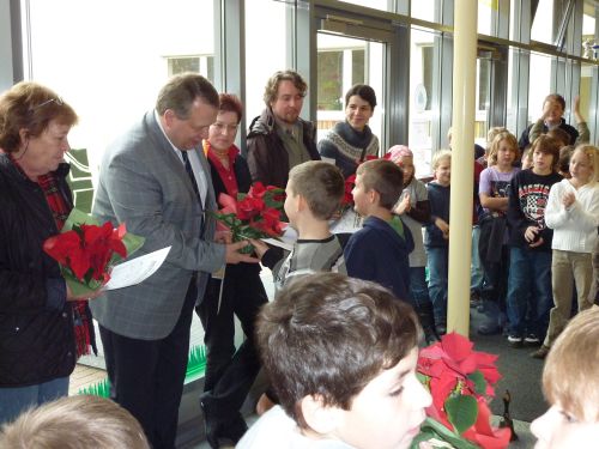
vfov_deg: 32.2
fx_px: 779
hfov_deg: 42.1
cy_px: 224
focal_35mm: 45
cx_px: 300
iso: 320
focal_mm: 7.3
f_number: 3.7
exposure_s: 1/30
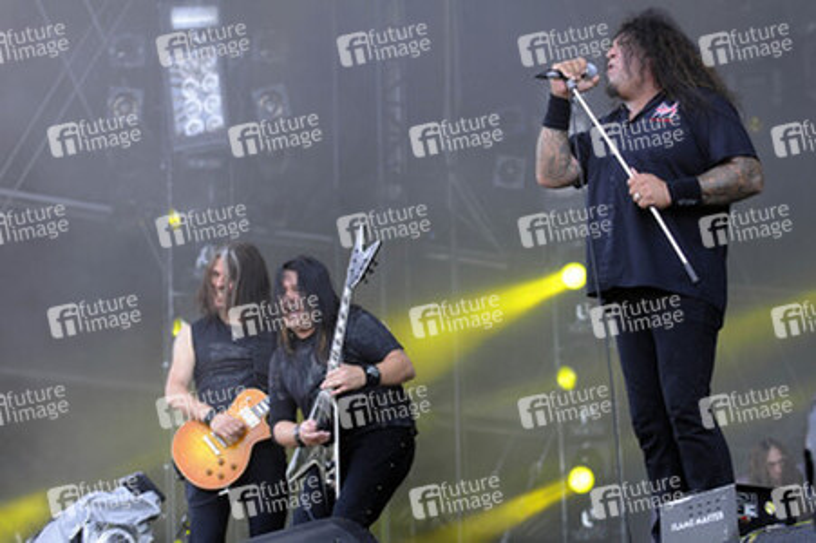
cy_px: 272
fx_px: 2718
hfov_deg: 17.1
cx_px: 408
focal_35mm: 120
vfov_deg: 11.4
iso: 250
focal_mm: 80
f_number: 4
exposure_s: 1/250
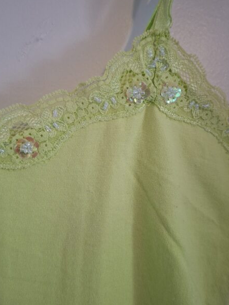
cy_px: 142
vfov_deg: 58.3
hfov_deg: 45.4
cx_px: 115
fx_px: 274
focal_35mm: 31
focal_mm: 5.54
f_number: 1.8
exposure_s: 1/25
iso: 400
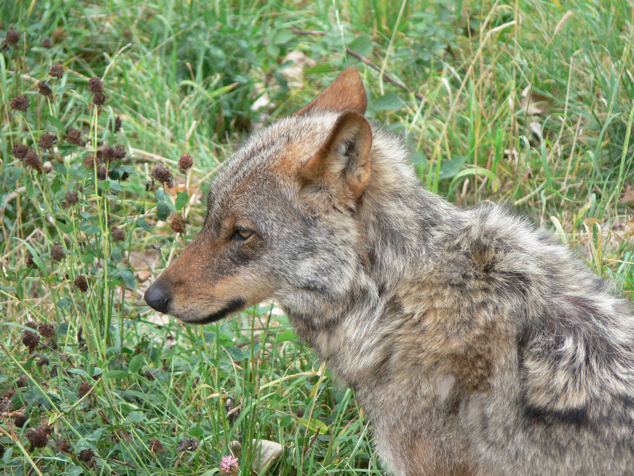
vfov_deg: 3.5
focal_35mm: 420
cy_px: 238
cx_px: 317
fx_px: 7692
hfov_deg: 4.7
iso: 80
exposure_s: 1/50
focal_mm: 88.8
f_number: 4
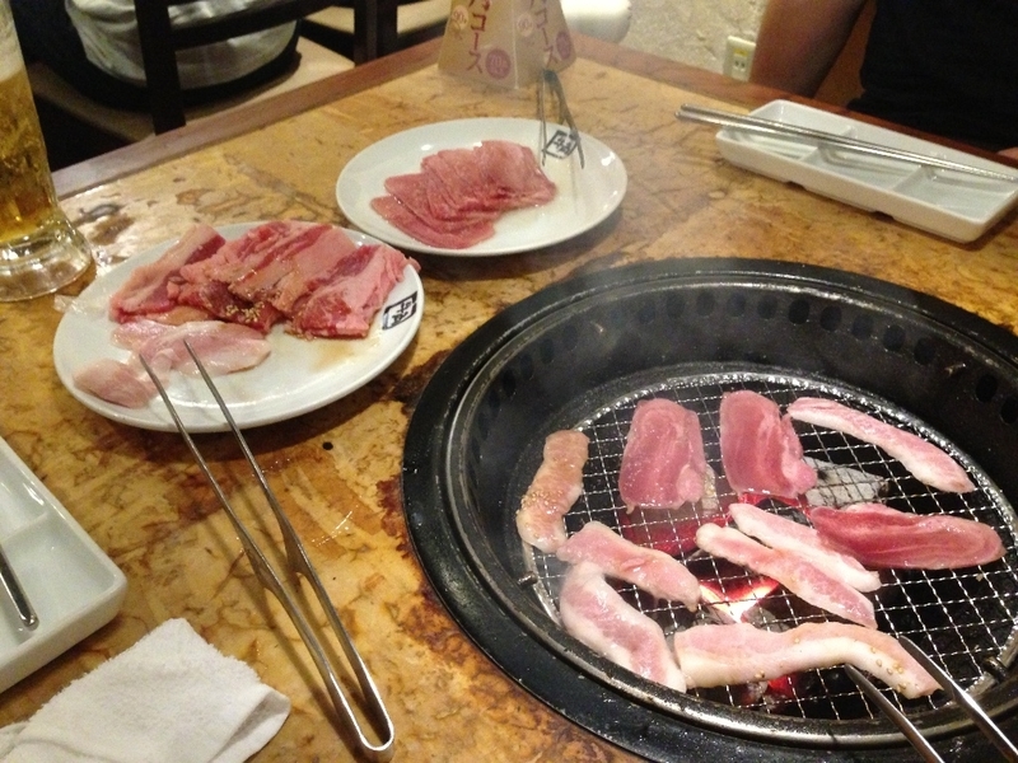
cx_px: 509
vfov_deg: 42.9
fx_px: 970
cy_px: 382
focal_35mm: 33
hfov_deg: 55.4
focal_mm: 4.13
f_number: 2.4
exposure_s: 1/15
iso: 500
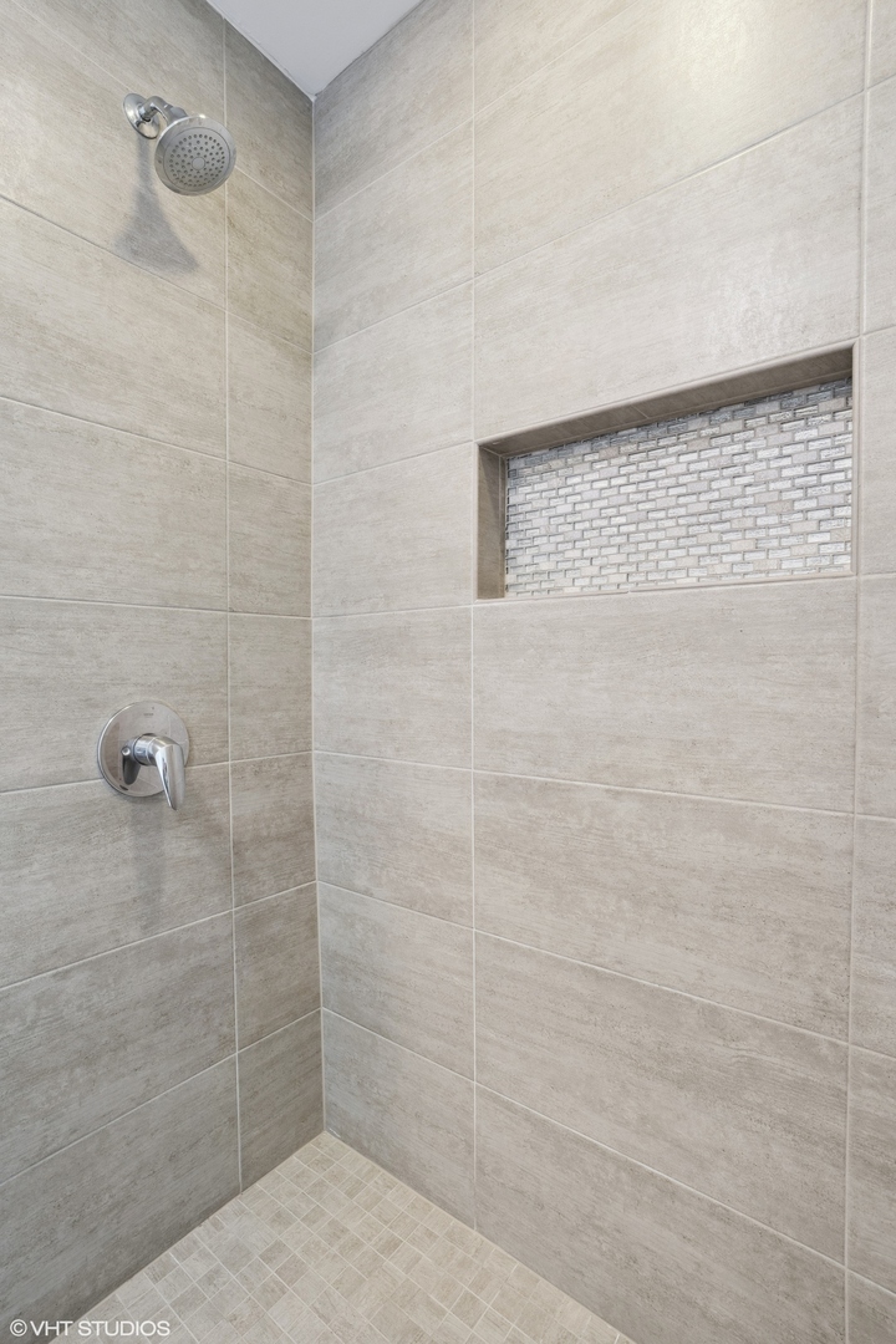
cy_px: 672
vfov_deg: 96.7
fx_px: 597
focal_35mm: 16
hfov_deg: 73.7
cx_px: 448
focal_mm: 16
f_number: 9
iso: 320
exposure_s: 1/8
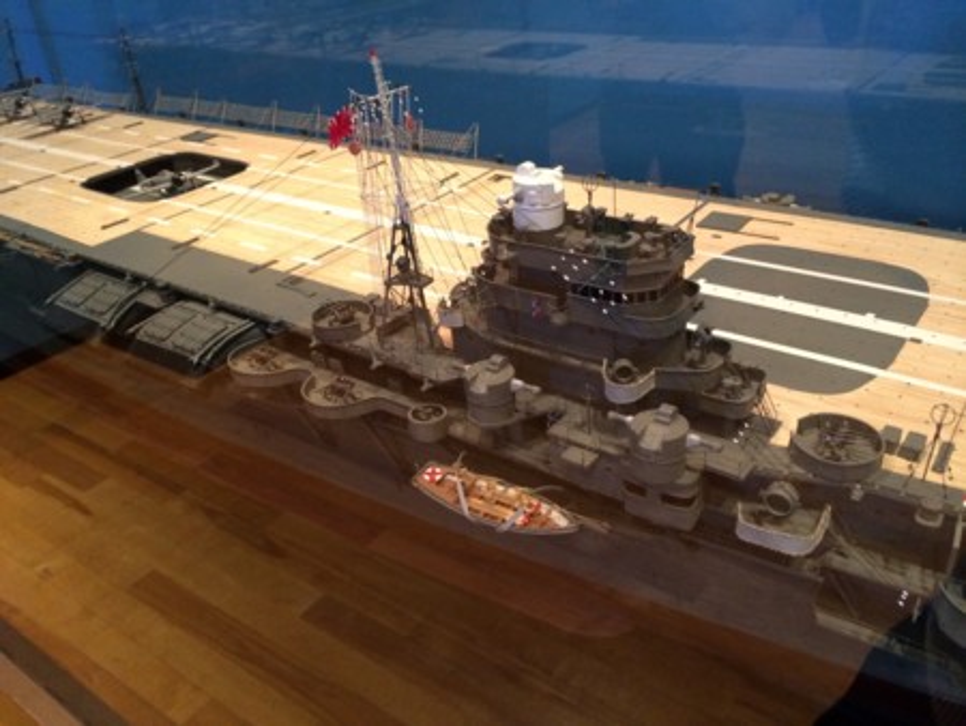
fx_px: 838
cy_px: 363
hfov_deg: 59.9
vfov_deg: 46.8
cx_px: 483
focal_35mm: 30
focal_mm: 4.12
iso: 250
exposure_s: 1/30
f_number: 2.2
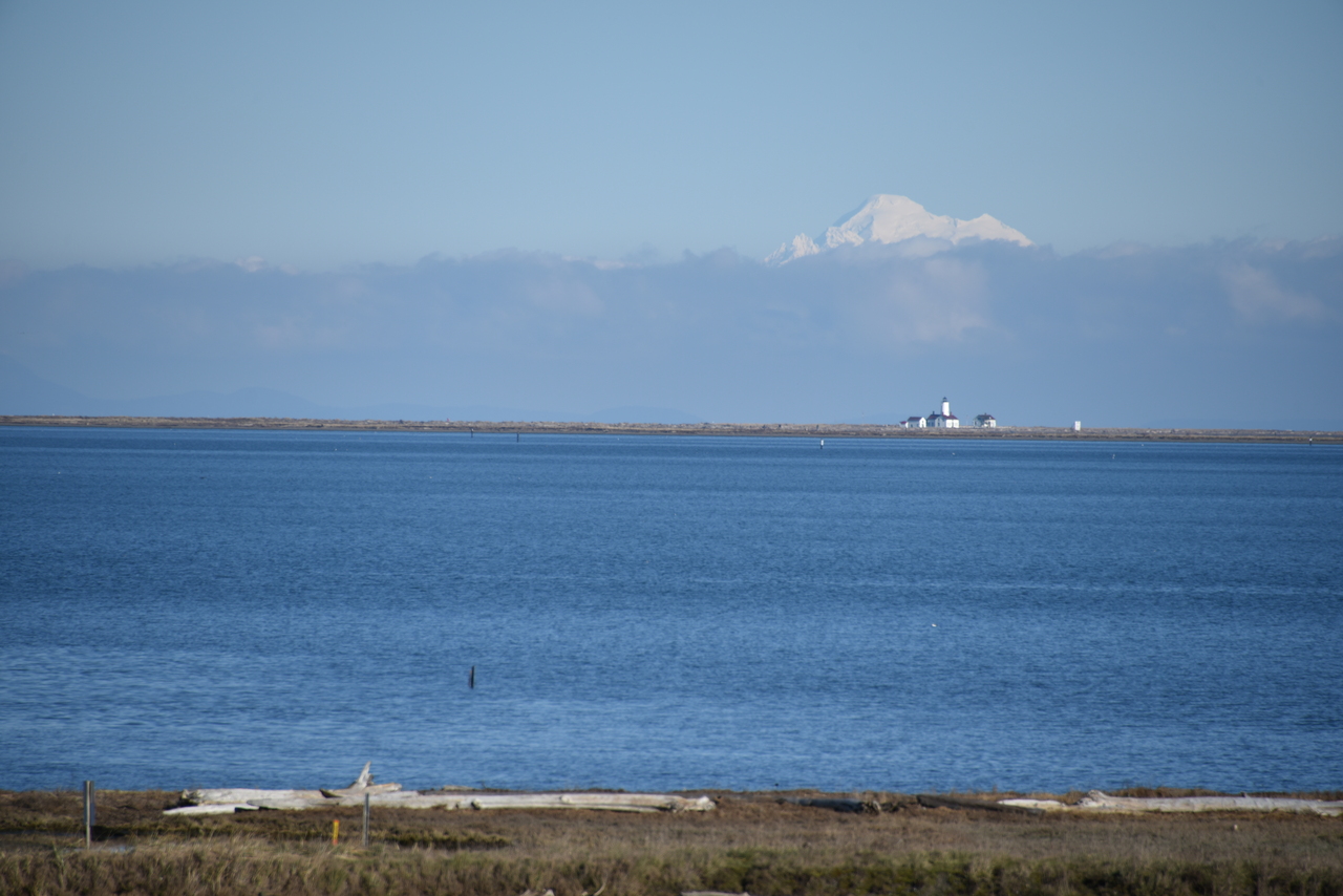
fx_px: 11193
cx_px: 672
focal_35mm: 300
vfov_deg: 4.6
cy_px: 448
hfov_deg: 6.9
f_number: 7.1
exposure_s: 1/640
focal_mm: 300
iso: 100
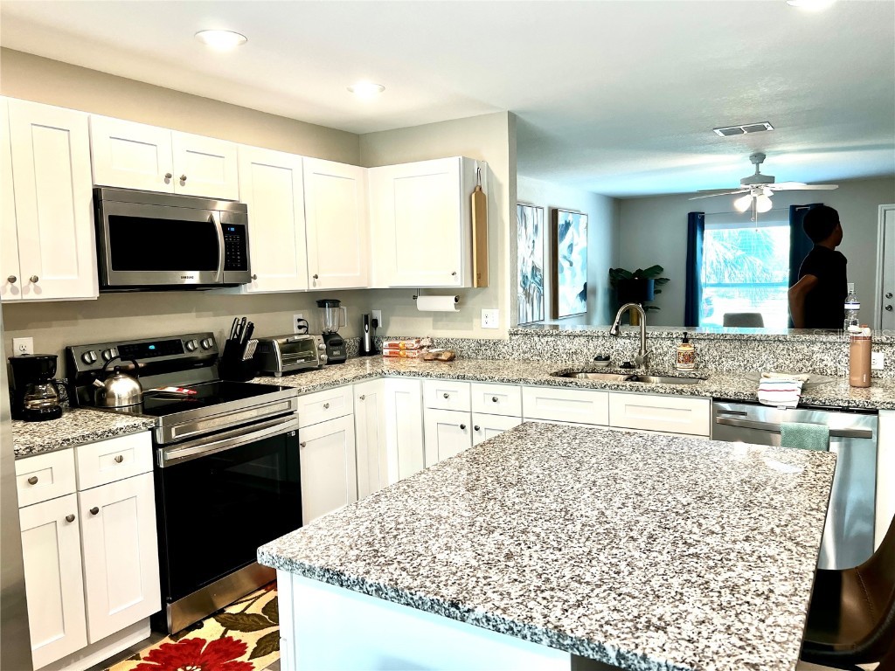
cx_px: 448
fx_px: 672
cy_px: 336
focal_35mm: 26
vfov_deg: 53.1
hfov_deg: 67.3
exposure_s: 1/120
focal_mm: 5.7
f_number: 1.5
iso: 100
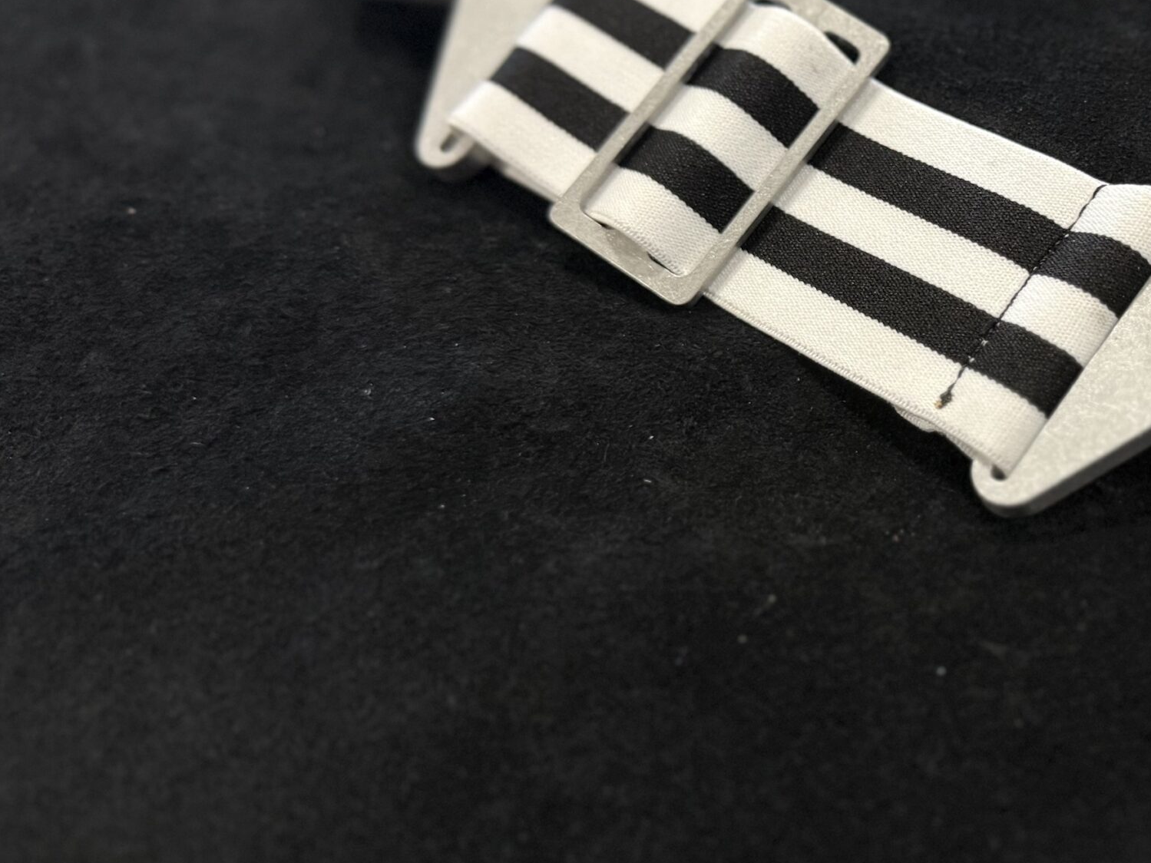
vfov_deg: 34.9
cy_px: 322
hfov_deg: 43.5
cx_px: 933
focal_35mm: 41
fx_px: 1363
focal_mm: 6.76
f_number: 1.78
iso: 320
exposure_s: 1/60
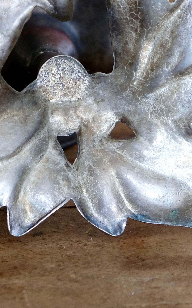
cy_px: 18
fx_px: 2311
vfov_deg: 7.6
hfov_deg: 4.7
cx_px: -28
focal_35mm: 276
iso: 1000
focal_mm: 55
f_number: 4
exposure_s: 1/60
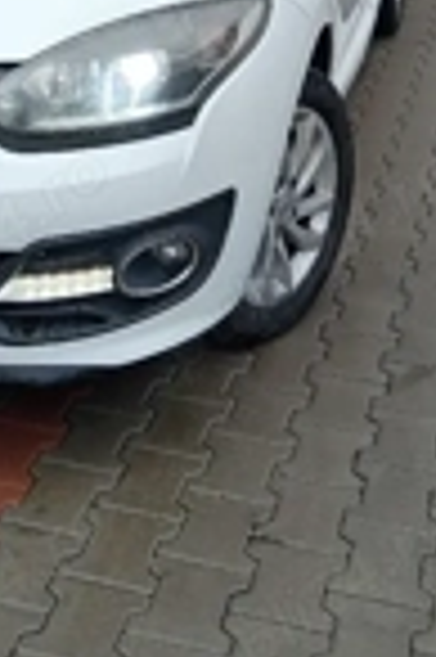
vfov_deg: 24.8
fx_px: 1402
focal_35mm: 77
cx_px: 49
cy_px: -36
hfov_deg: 17.4
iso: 148
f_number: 1.9
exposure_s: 1/101
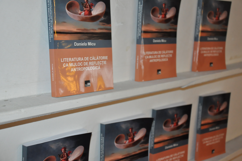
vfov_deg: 23.7
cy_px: 80
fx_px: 383
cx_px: 121
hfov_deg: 35.1
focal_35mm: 57
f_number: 5
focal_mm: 38
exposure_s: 1/60
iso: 1600
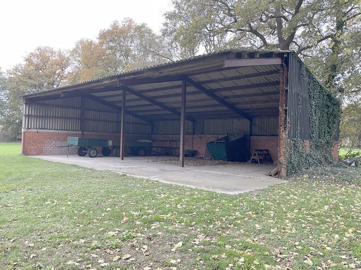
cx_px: 176
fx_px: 271
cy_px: 137
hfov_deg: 67.3
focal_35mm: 26
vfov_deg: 53.0
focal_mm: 5.1
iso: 250
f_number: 1.6
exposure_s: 1/60
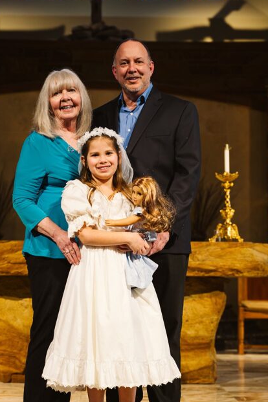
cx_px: 130
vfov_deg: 20.6
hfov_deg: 13.8
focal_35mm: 99
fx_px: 1105
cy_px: 167
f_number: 3.5
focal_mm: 60
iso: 1250
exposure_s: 1/320
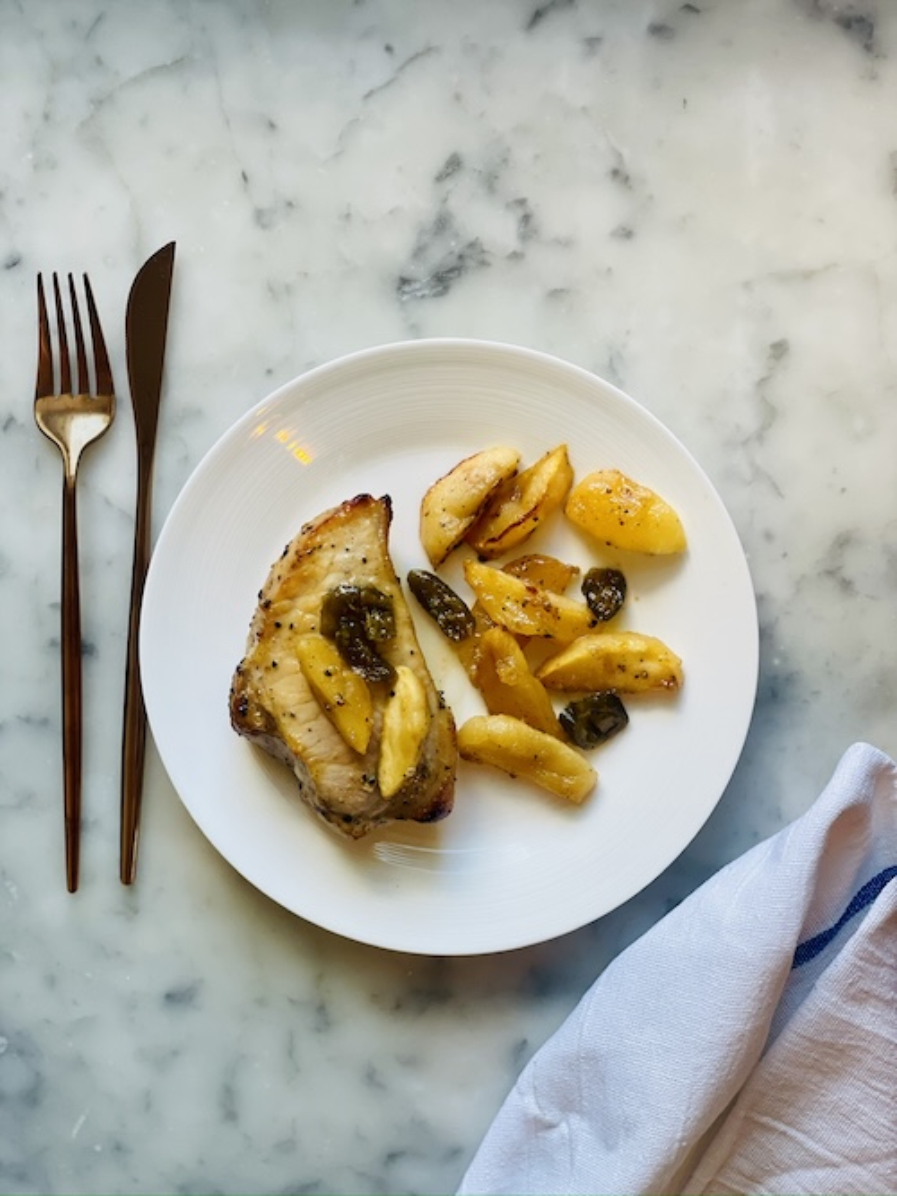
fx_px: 1797
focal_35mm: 52
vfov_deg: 36.8
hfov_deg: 28.0
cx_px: 448
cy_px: 598
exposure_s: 1/120
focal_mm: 6
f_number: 2
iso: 100
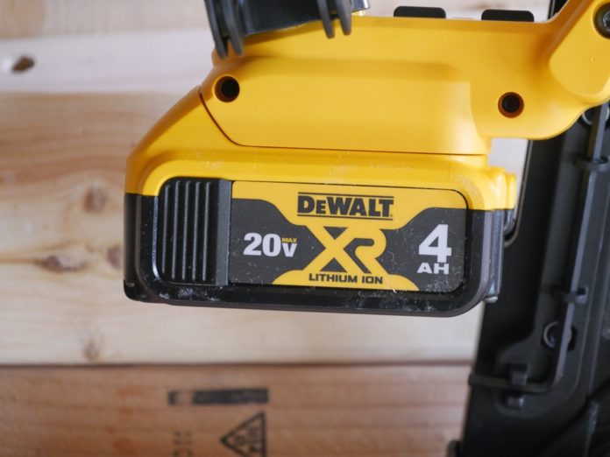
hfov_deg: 7.1
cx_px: 305
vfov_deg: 5.3
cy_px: 228
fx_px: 4934
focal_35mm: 280
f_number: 5.6
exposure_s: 1/60
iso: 3200
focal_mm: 140
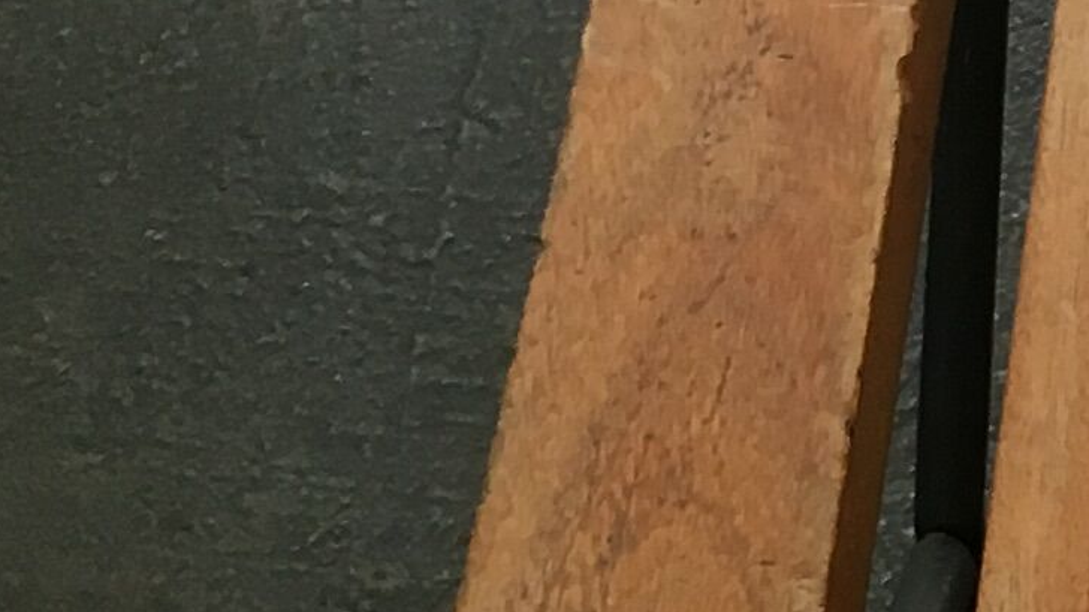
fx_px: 5052
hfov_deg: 11.7
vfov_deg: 6.9
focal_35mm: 175
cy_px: -221
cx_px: 1702
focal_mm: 4.15
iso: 64
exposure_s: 1/33
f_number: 2.2
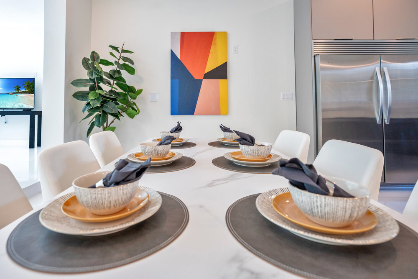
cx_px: 209
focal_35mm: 18
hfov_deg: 90.0
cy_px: 140
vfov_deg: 67.4
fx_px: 209
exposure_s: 1/160
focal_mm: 18
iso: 640
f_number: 4
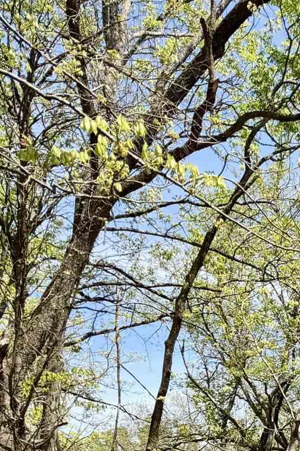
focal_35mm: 76
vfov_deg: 22.3
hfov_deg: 15.7
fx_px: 951
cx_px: 514
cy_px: 662
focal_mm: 6.76
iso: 80
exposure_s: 1/1949
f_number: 1.78
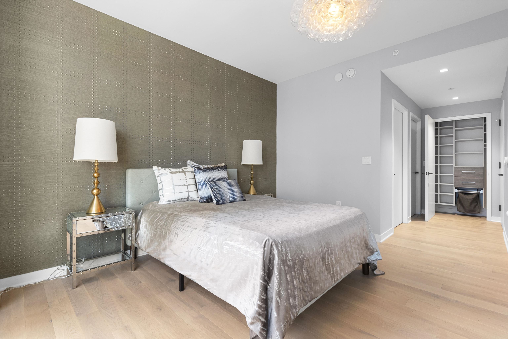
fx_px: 226
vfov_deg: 73.8
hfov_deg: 96.7
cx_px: 254
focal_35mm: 16
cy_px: 170
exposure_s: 1/2
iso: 500
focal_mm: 16
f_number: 18
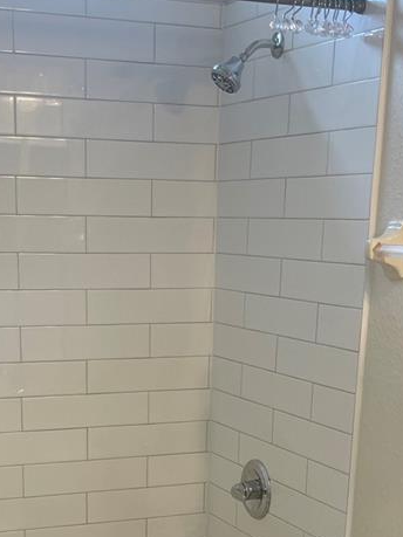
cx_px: 159
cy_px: 544
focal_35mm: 68
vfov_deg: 26.9
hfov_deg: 21.6
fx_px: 1056
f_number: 1.6
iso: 40
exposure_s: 1/120
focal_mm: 4.2
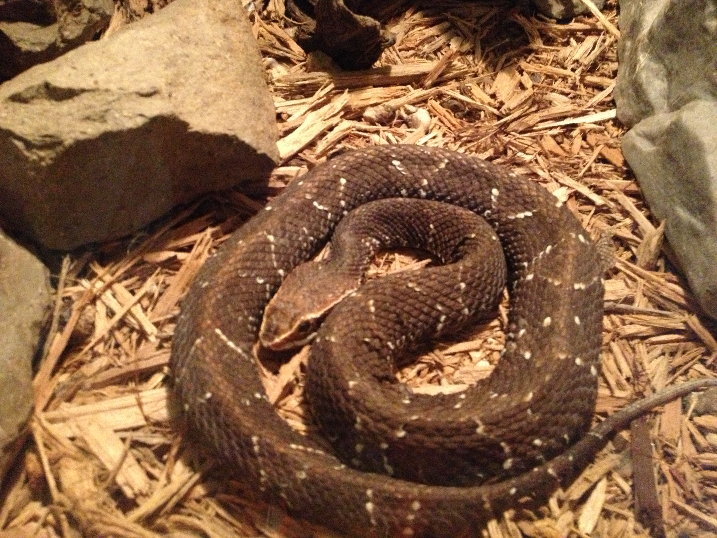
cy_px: 269
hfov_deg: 52.6
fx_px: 725
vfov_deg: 40.7
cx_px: 358
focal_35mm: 35
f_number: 2.4
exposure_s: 1/15
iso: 800
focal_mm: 4.28
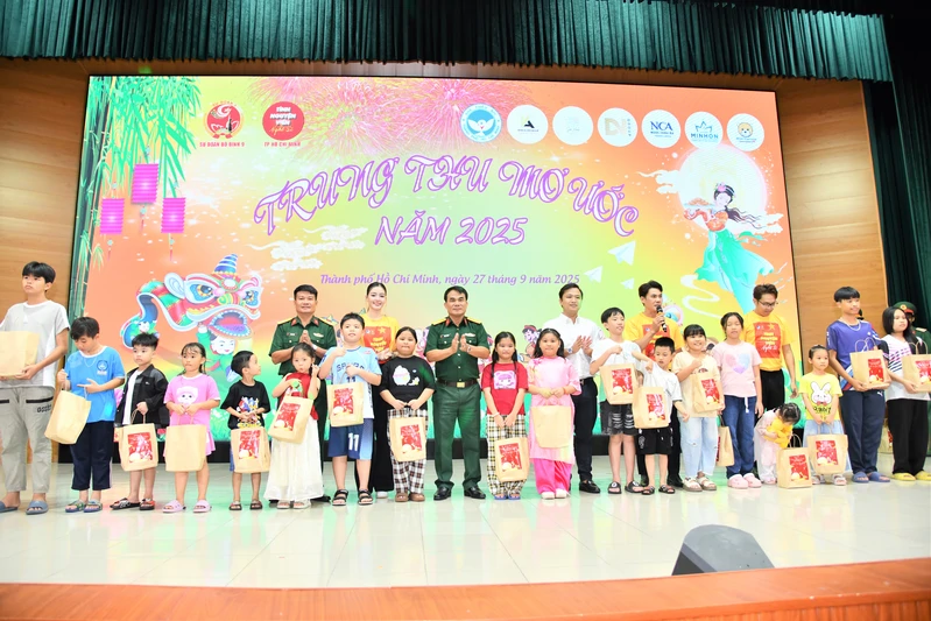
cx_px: 466
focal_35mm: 24
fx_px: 621
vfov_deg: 53.2
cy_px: 310
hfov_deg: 73.7
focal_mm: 24
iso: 800
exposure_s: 1/60
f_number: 4
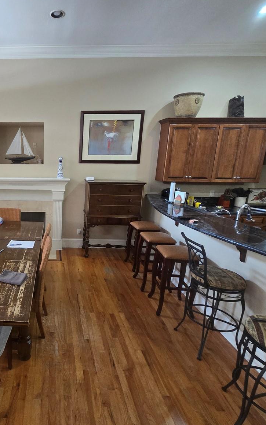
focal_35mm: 19
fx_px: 220
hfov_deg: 55.8
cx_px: 39
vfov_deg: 88.0
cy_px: 210
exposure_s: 1/60
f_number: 2.2
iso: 400
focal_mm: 2.2
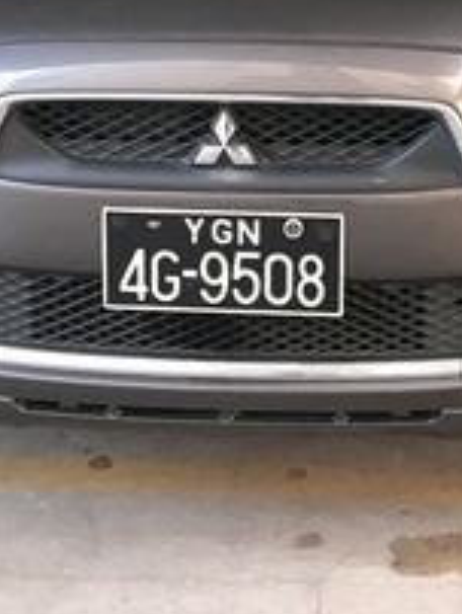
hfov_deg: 17.8
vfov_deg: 21.6
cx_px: 286
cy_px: -152
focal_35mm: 83
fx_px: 1474
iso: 64
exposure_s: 1/17
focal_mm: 3.99
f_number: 1.8
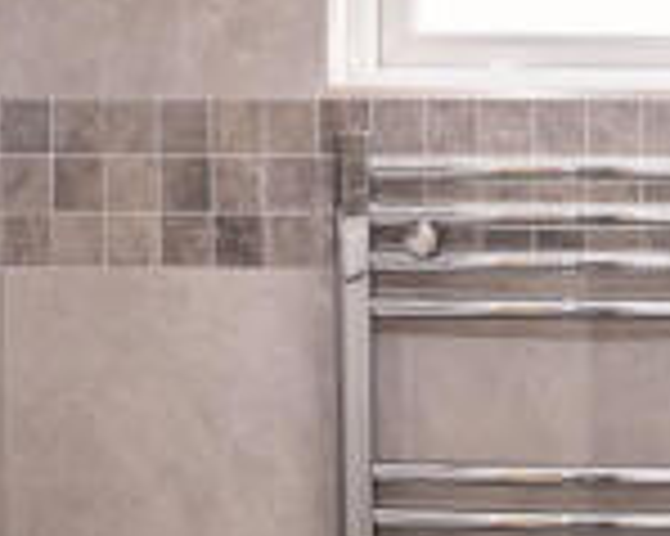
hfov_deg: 30.5
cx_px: 344
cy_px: 250
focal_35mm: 62
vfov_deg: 24.6
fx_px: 1229
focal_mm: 10
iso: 320
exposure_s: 1/25
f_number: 5
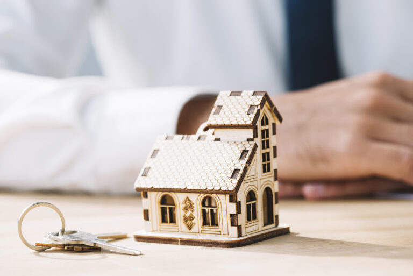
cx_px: 206
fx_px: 1205
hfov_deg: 19.4
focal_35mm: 105
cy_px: 138
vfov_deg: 13.1
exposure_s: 1/160
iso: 250
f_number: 7.1
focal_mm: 105
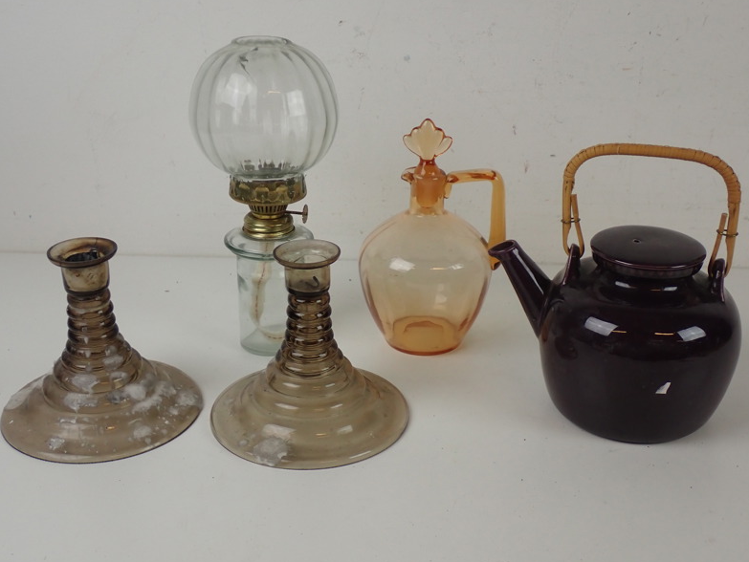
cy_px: 281
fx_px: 1039
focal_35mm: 48
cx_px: 381
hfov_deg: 39.6
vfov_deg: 30.3
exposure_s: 1/100
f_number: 3.1
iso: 200
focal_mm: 8.4
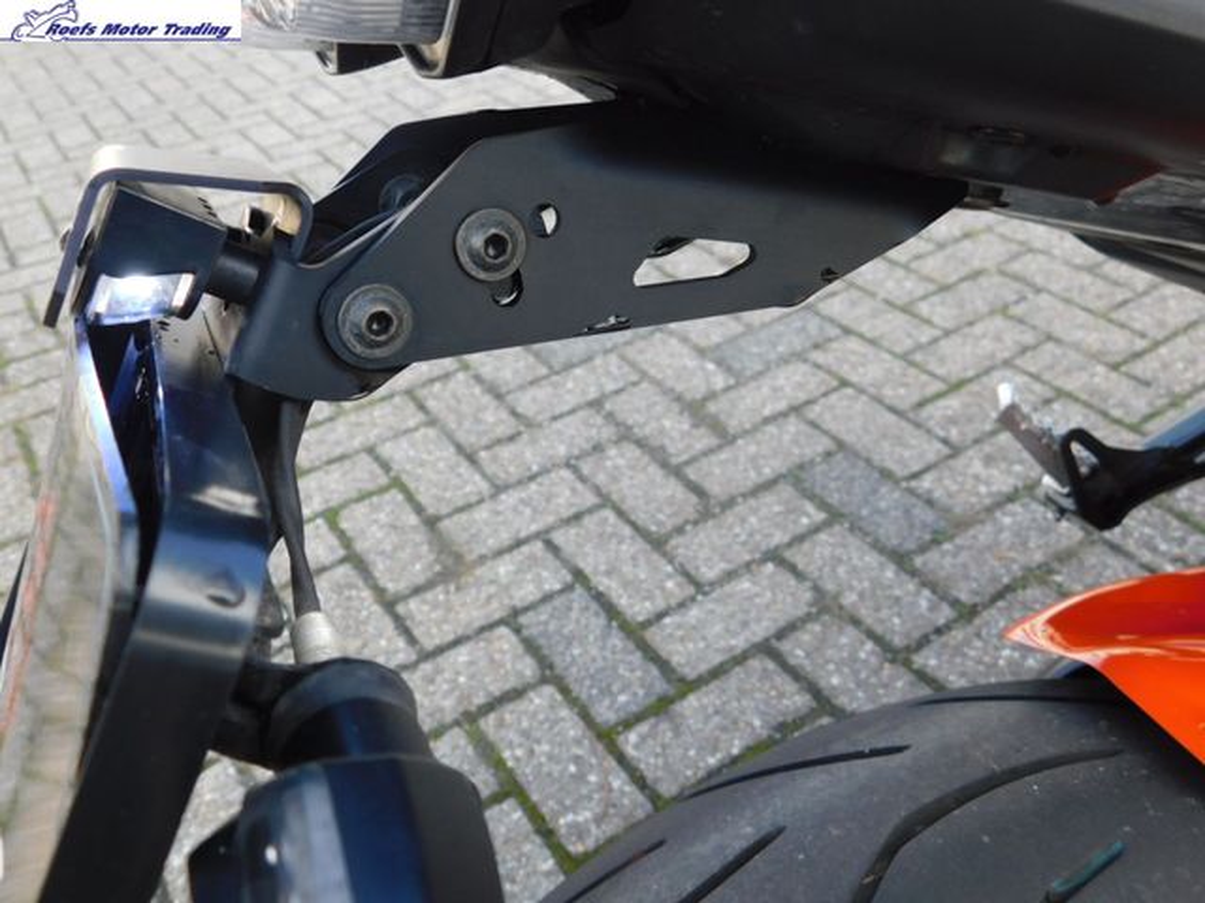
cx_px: 602
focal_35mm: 30
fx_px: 1044
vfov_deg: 46.8
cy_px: 452
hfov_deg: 60.0
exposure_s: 1/160
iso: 125
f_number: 3.2
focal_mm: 5.3
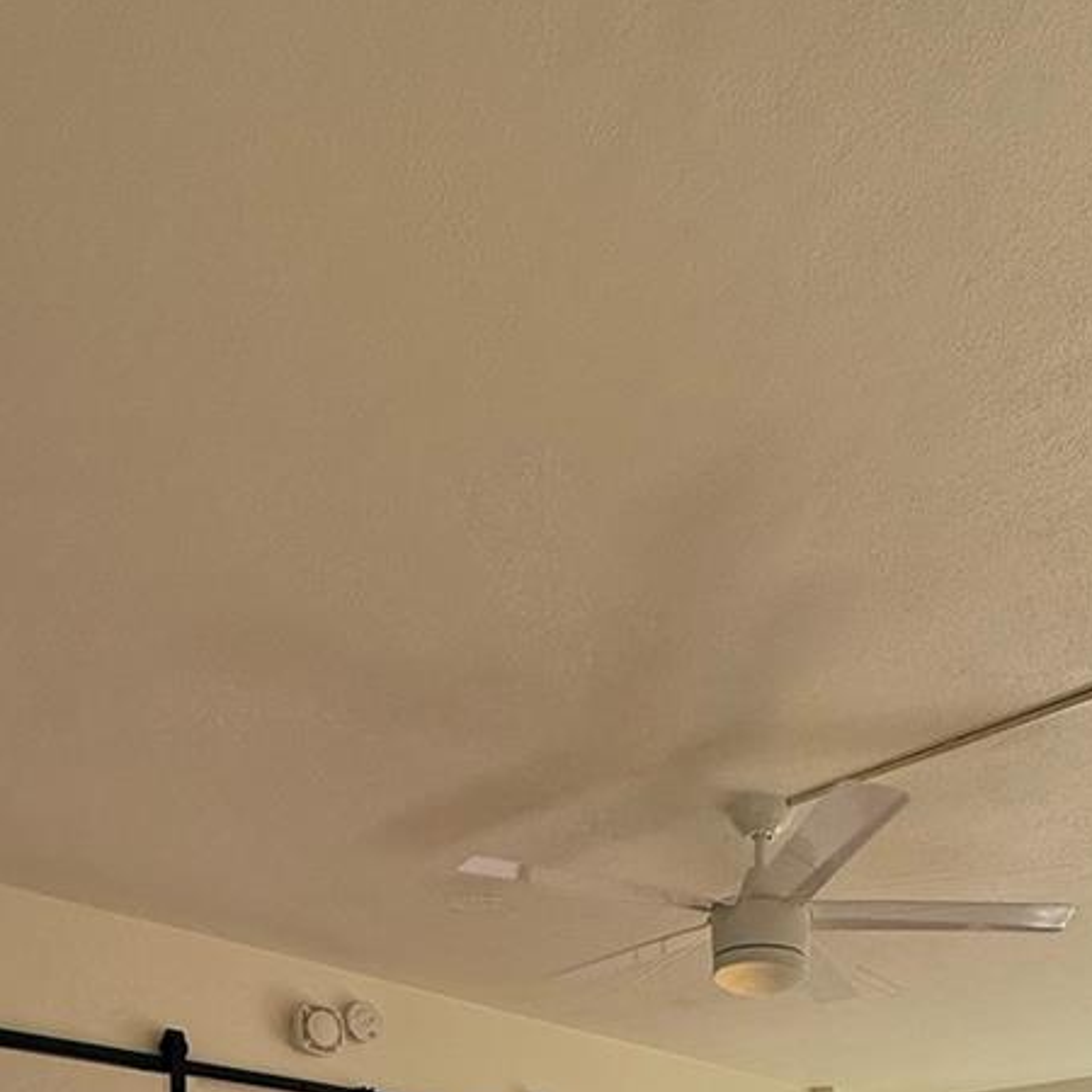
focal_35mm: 33
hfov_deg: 49.1
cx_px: 701
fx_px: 1178
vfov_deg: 37.1
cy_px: 1330
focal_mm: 2.22
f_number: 2.2
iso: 64
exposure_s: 1/502
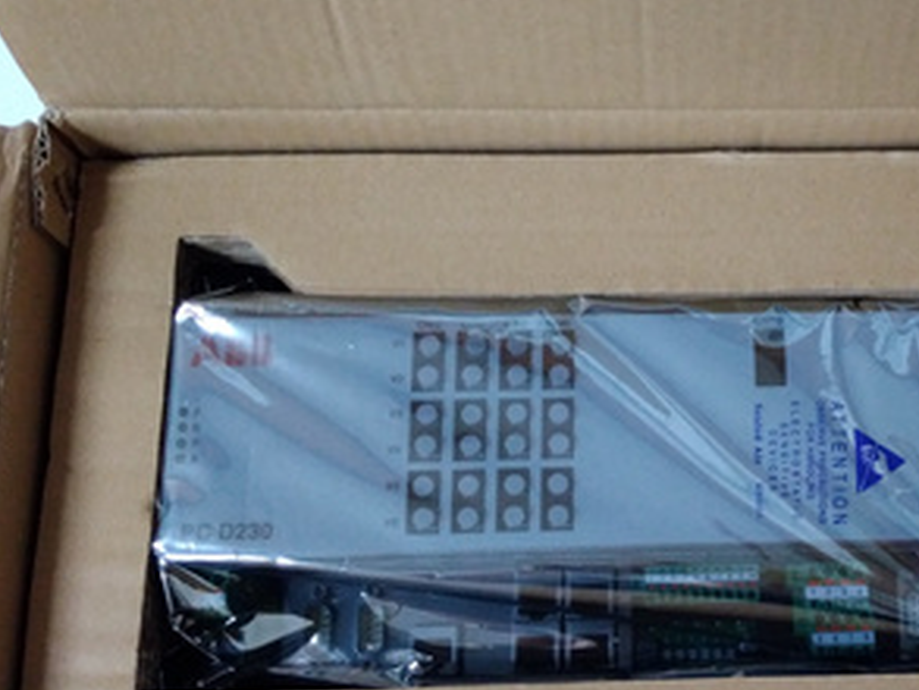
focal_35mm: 46
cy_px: 359
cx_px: 746
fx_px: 1222
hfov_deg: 39.5
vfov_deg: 31.5
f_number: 2
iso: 707
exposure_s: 1/25
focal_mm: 3.79
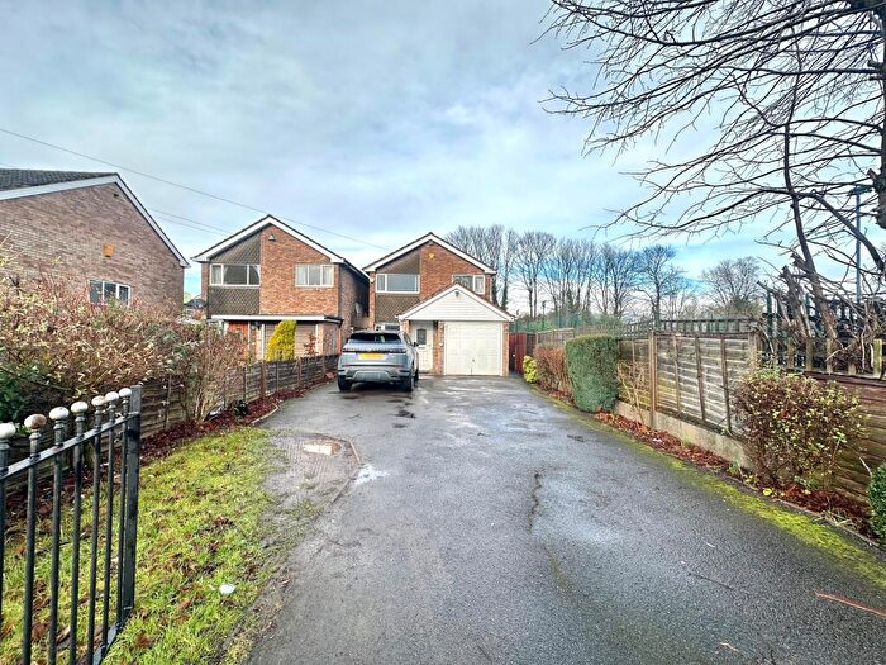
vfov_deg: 85.7
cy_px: 332
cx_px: 443
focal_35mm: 14
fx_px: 358
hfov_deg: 102.1
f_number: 2.2
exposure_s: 1/226
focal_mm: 2.22
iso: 40
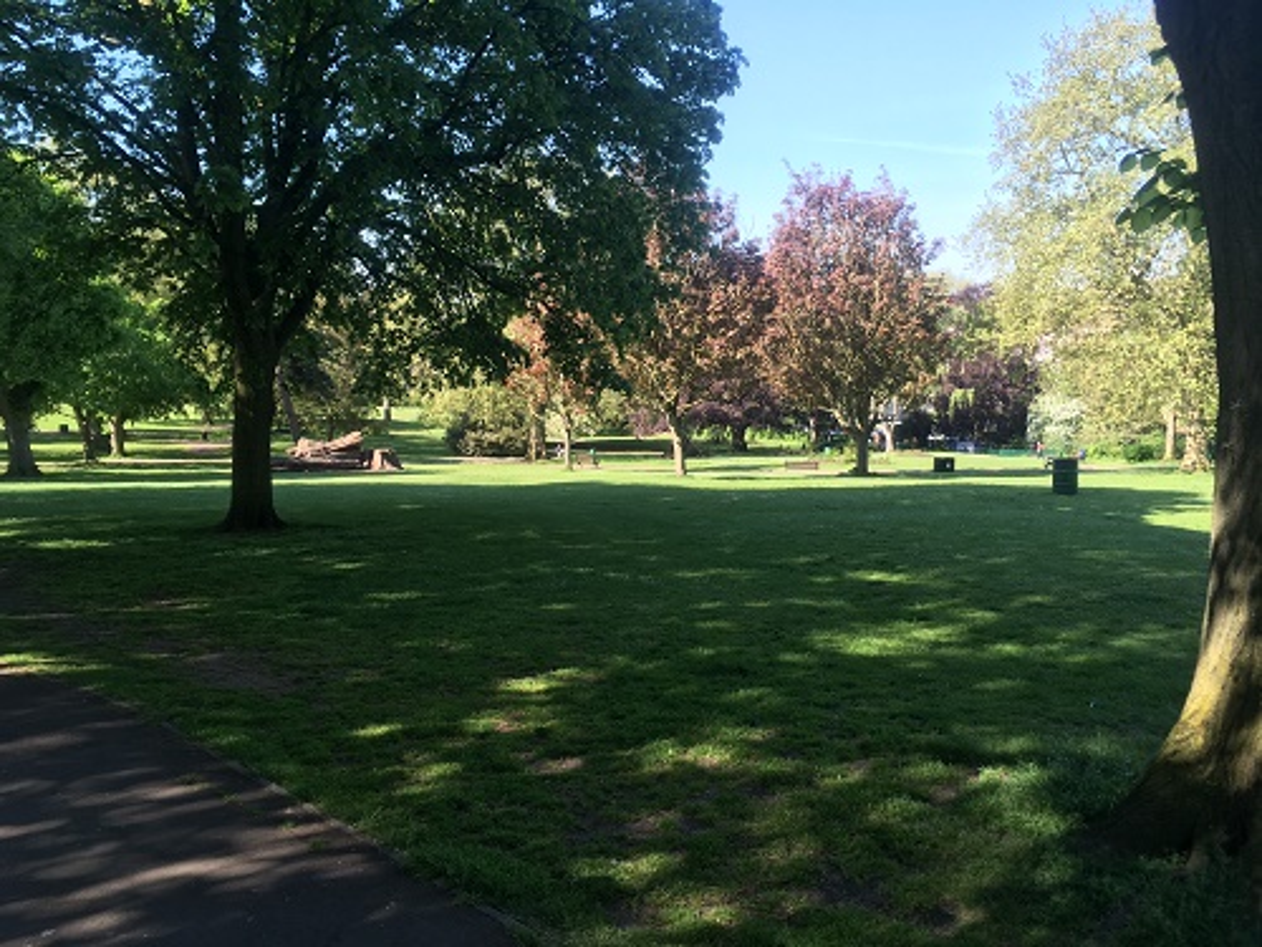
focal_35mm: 29
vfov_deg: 48.2
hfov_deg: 61.7
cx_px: 631
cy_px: 474
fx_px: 1057
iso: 25
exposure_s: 1/239
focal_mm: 4.15
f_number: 2.2
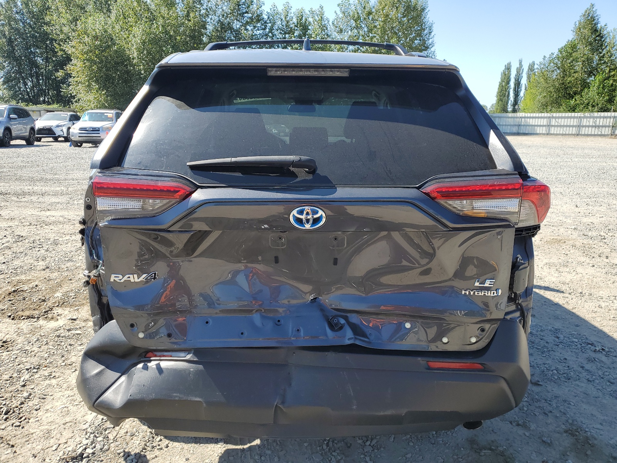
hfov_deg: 67.3
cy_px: 232
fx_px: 463
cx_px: 308
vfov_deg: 53.1
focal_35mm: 26
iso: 50
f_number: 1.5
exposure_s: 1/1429
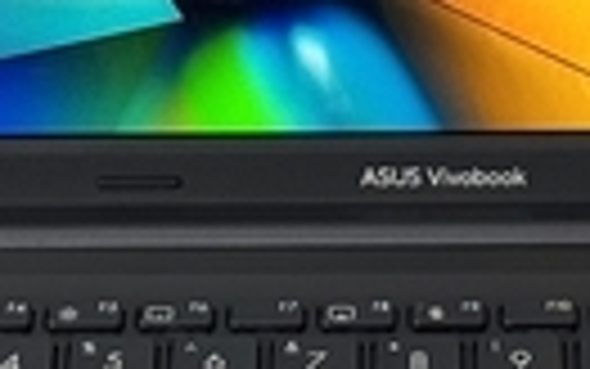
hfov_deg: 6.7
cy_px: 9
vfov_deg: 4.2
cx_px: 428
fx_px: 5003
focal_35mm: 311
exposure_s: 1/156
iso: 50
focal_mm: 6.76
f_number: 1.78
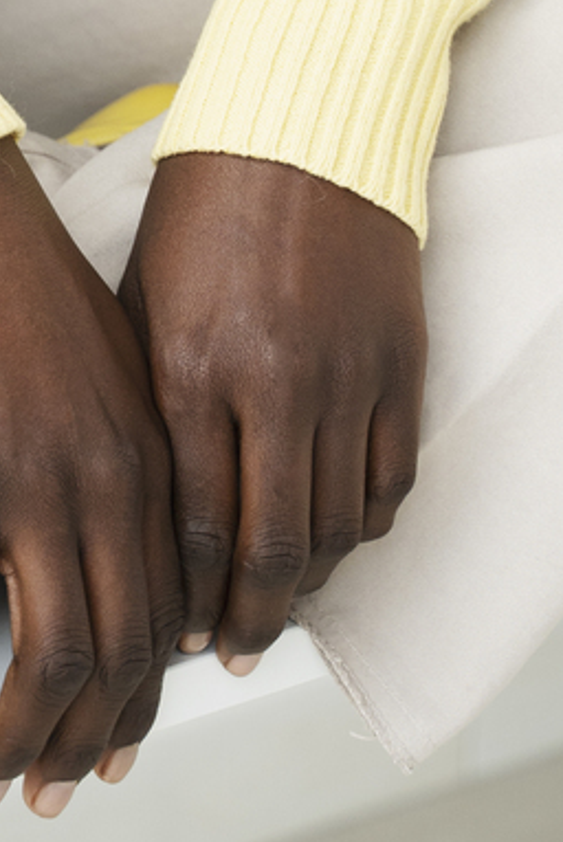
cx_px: -258
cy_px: -743
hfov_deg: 6.3
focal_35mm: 217
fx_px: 5081
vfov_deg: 9.0
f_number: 3.5
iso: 500
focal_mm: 52
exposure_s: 1/320
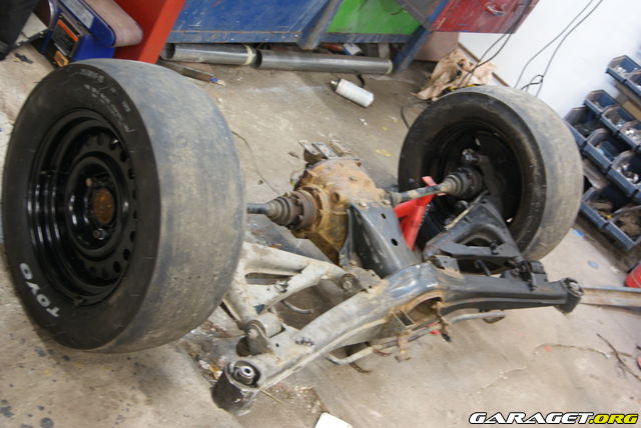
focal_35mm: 45
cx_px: 320
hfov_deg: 43.6
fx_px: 802
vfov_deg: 29.9
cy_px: 214
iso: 400
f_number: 4.5
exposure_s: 1/4
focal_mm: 30
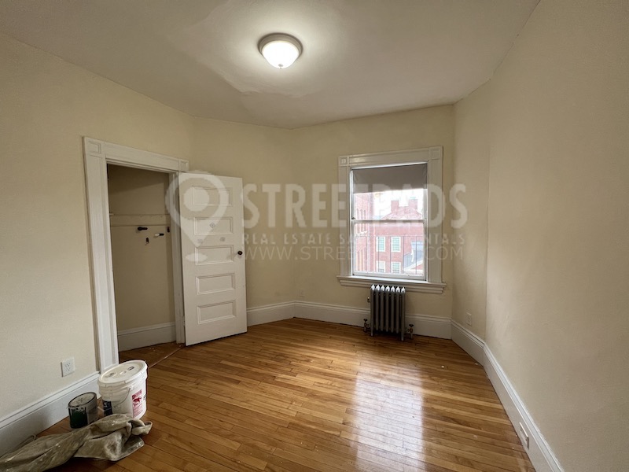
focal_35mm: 13
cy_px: 236
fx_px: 236
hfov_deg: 106.2
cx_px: 314
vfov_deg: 89.9
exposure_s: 1/99
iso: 80
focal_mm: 1.57
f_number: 1.8
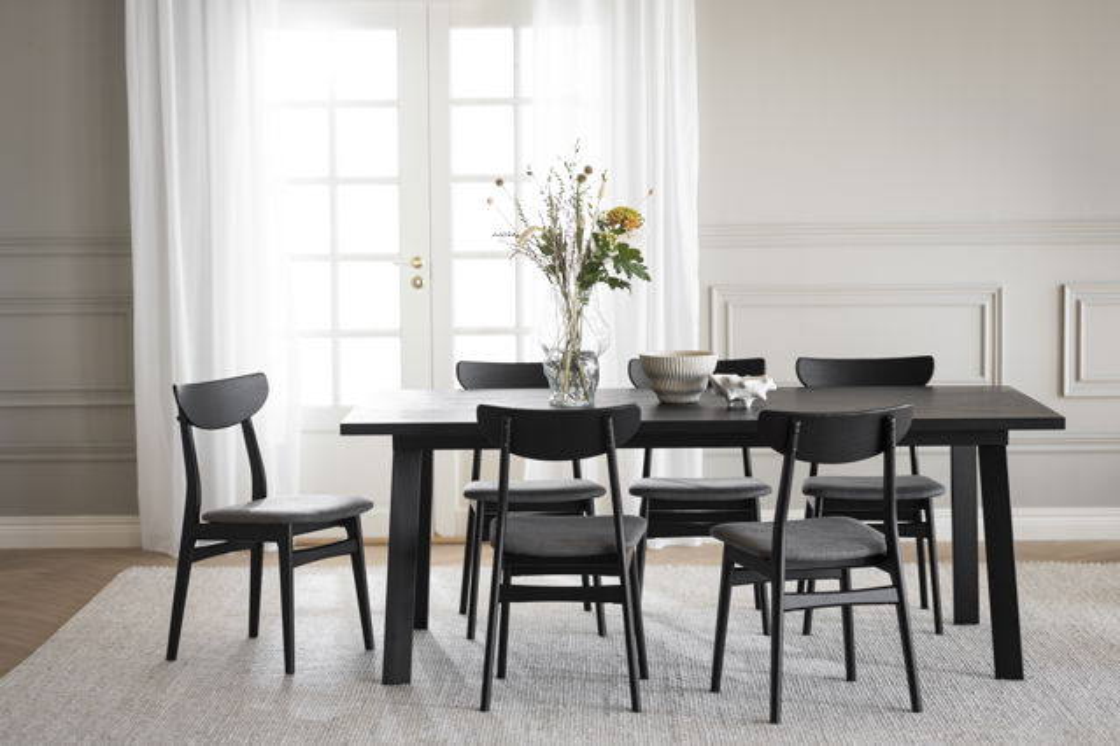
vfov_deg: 16.1
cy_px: 373
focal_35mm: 85
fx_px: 2644
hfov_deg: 23.9
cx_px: 560
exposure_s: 1/200
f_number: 2.2
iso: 160
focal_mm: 85
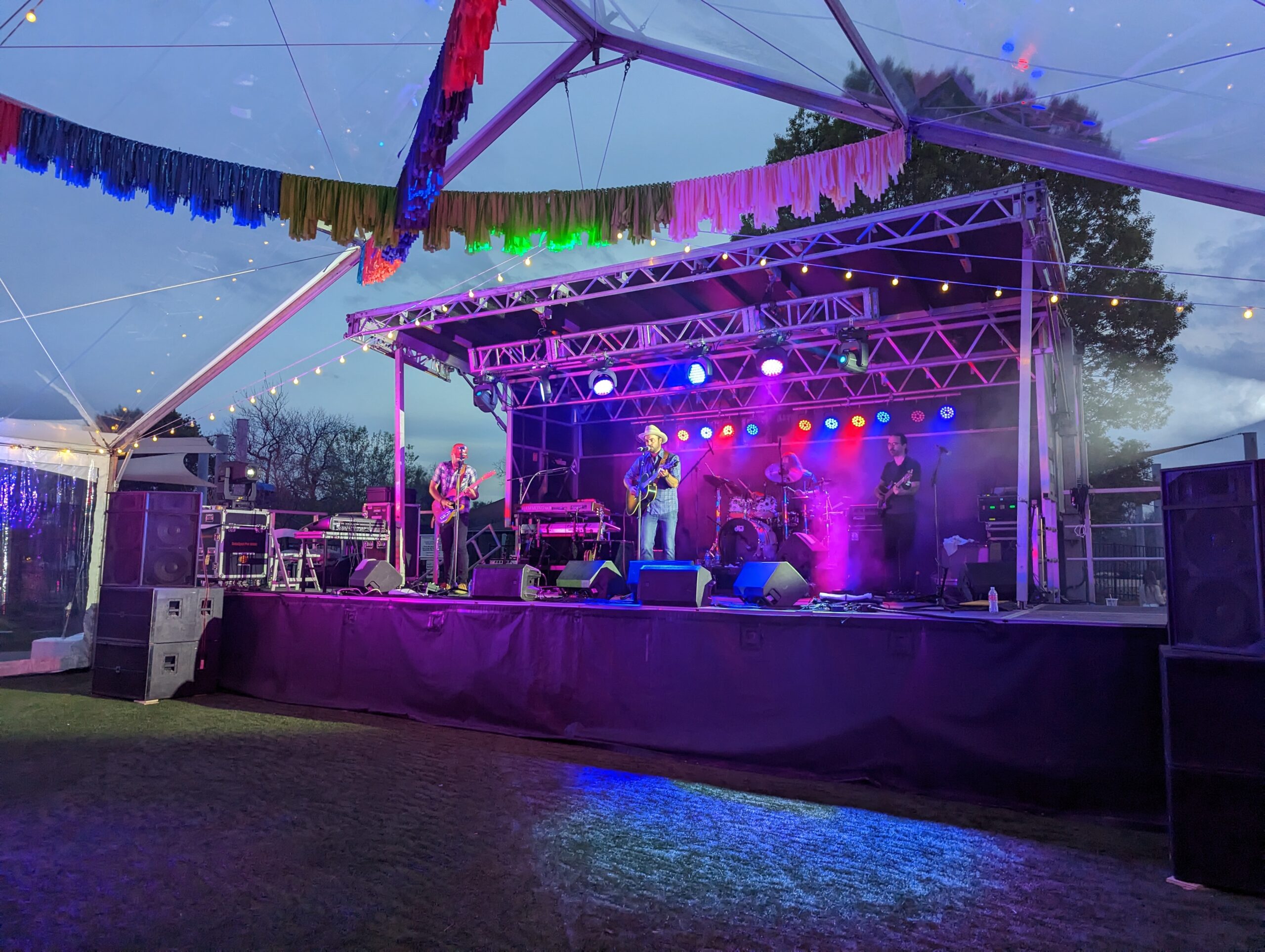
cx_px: 632
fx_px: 878
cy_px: 476
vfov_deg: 56.9
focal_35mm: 24
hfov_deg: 71.5
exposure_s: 1/382
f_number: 1.85
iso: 540
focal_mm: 6.81
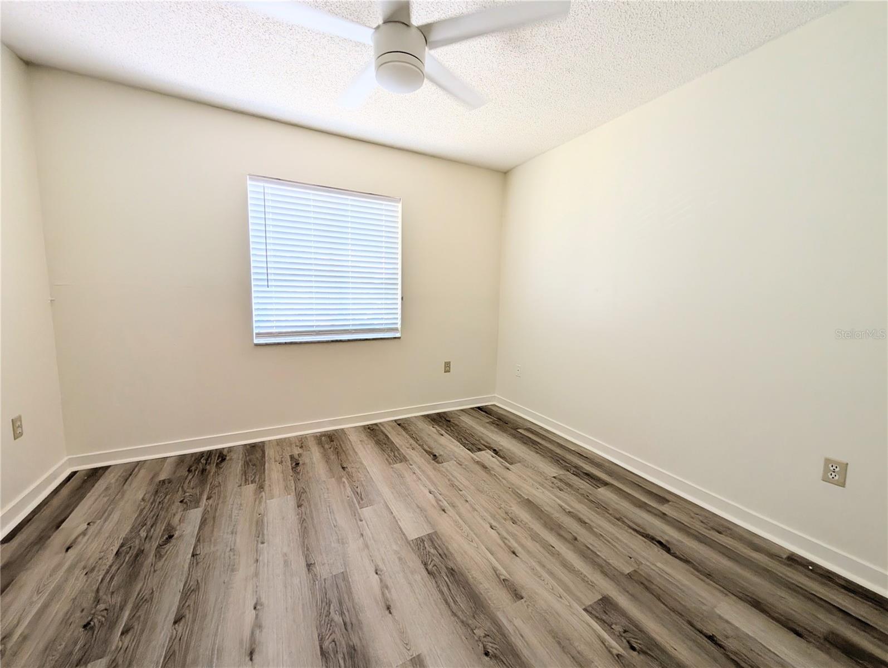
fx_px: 308
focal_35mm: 12
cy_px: 334
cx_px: 444
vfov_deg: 94.6
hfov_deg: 110.5
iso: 53
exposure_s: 1/164
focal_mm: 2.02
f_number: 1.7
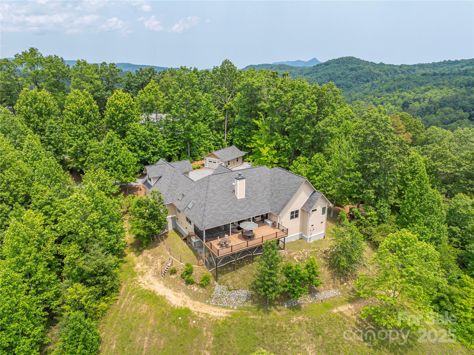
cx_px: 237
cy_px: 178
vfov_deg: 56.8
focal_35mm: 24
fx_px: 328
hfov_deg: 71.6
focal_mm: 12.29
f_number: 2.8
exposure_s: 1/2000
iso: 130
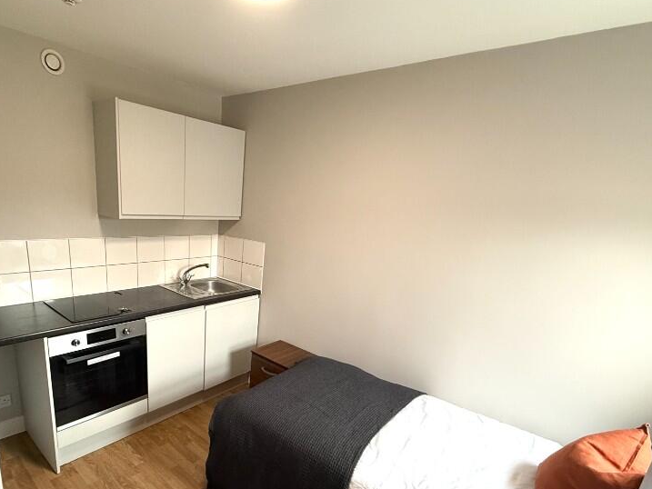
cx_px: 266
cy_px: 306
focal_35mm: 20
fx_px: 377
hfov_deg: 80.9
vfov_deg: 65.0
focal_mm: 2.22
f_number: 2.2
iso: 250
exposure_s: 1/50
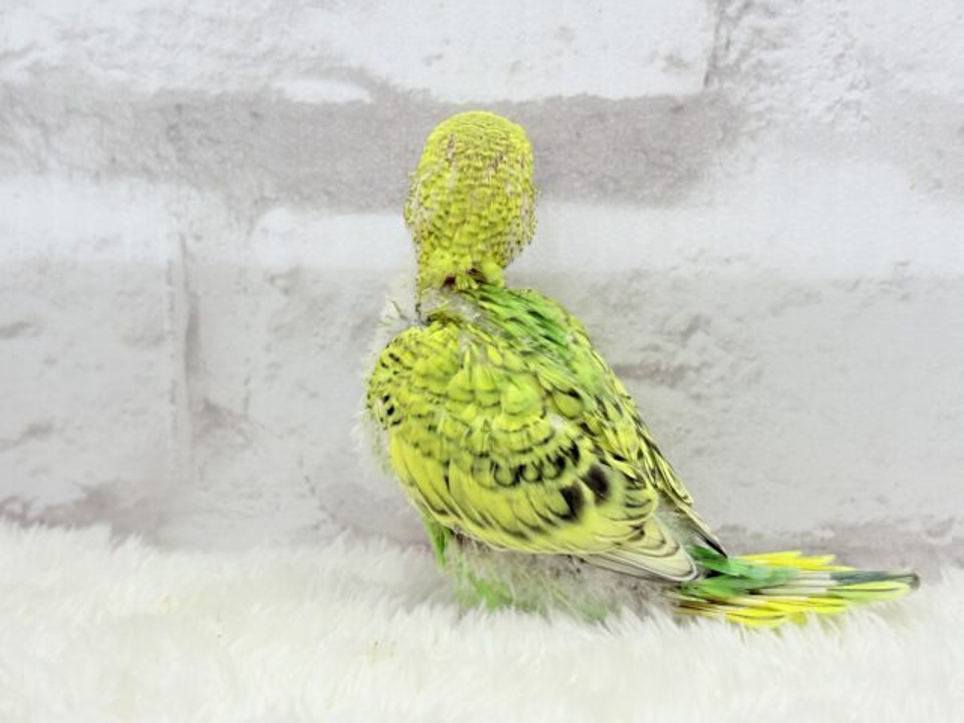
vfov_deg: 28.0
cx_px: 482
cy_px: 362
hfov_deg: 36.8
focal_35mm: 52
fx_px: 1448
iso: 64
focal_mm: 5.96
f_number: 1.6
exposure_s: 1/100
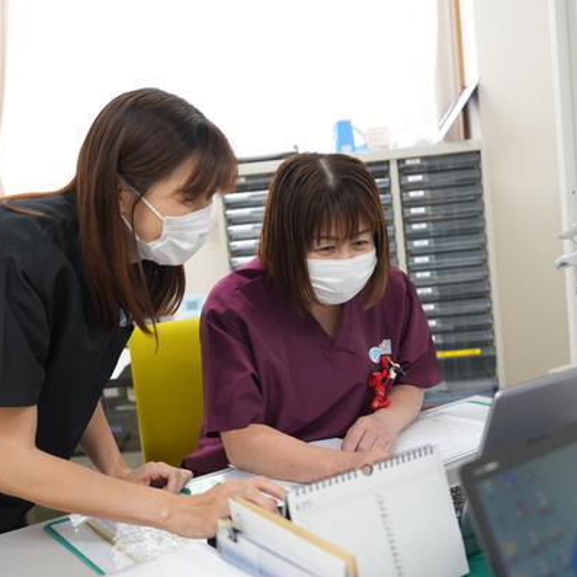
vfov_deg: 37.6
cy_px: 288
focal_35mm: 45
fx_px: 849
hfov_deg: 37.5
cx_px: 279
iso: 1250
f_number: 2.8
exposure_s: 1/160
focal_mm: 35
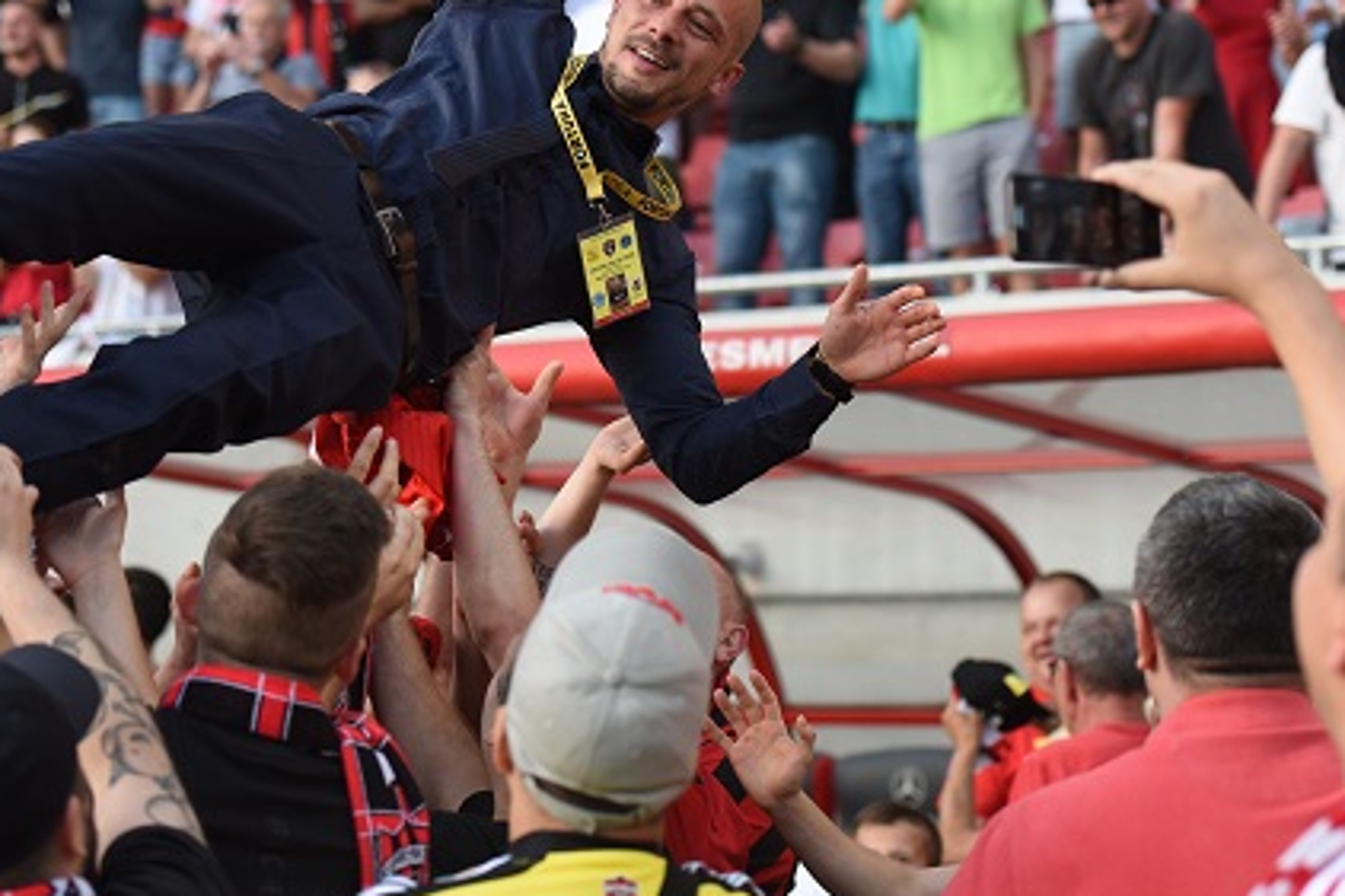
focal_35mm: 112
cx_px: 531
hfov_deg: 18.2
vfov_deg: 12.2
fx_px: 4183
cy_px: 354
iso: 400
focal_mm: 70
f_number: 2.8
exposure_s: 1/1000
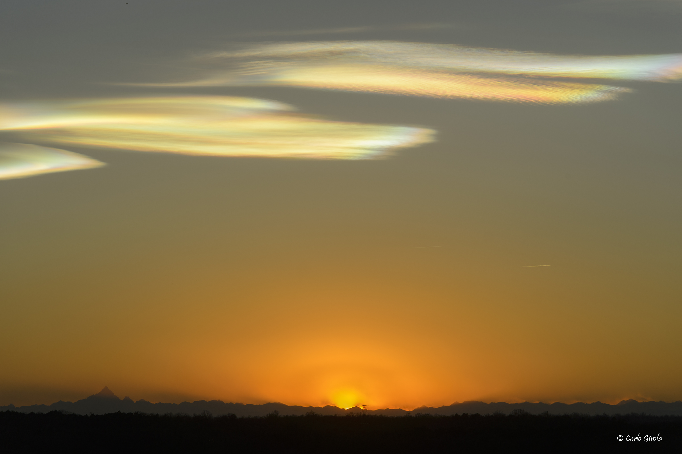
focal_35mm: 175
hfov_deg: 11.8
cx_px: 341
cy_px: 227
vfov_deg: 7.8
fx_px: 3313
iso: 100
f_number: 8
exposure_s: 1/400
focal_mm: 175
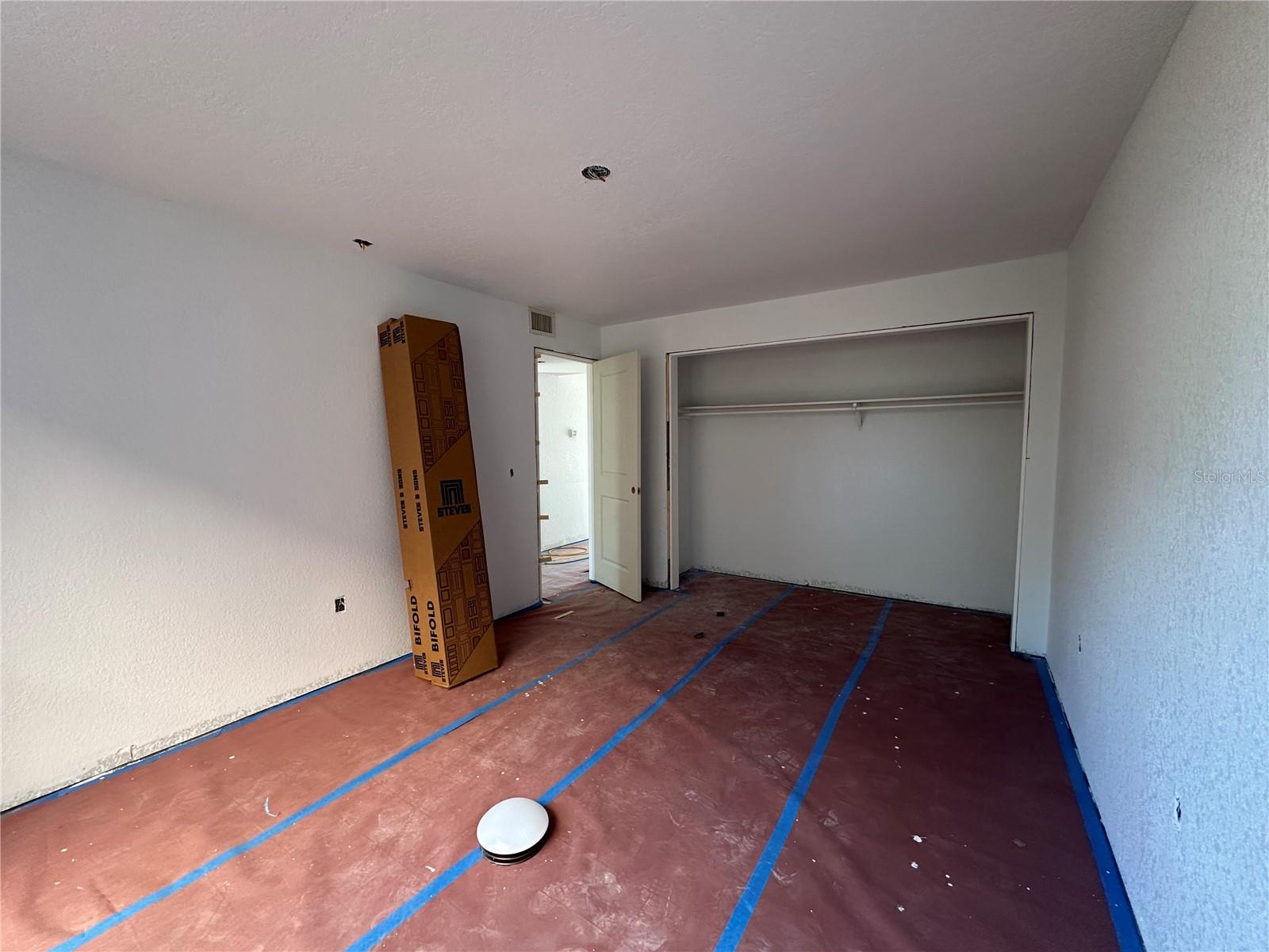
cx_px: 634
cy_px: 476
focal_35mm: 14
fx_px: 513
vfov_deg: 85.7
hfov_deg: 102.1
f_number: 2.2
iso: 200
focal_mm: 2.22
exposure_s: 1/99
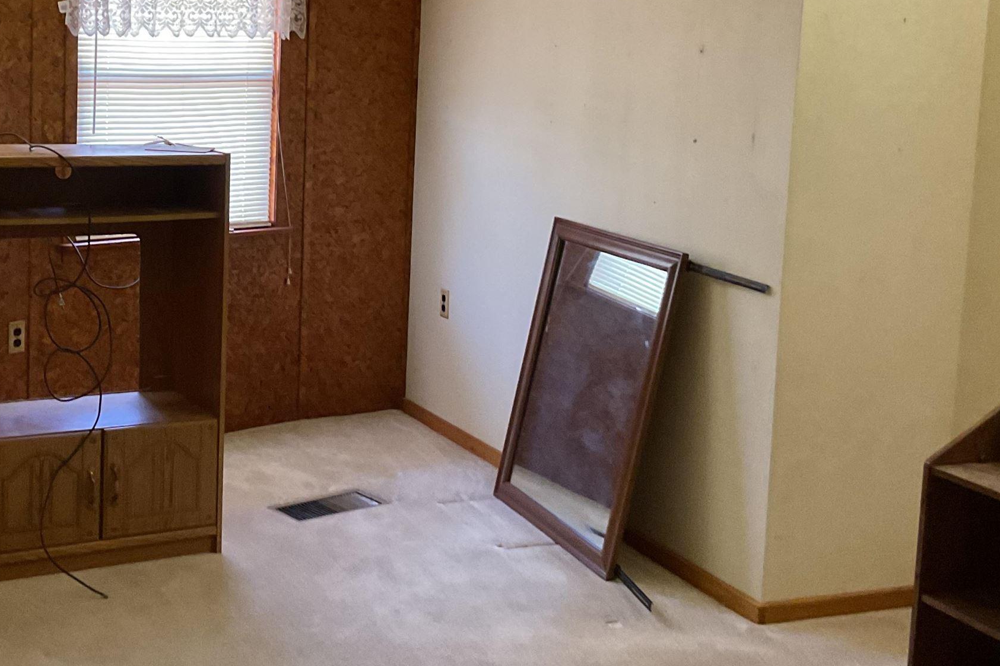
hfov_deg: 35.7
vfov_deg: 24.5
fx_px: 1528
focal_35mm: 55
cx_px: 285
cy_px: 211
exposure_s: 1/50
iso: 250
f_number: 1.8
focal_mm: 3
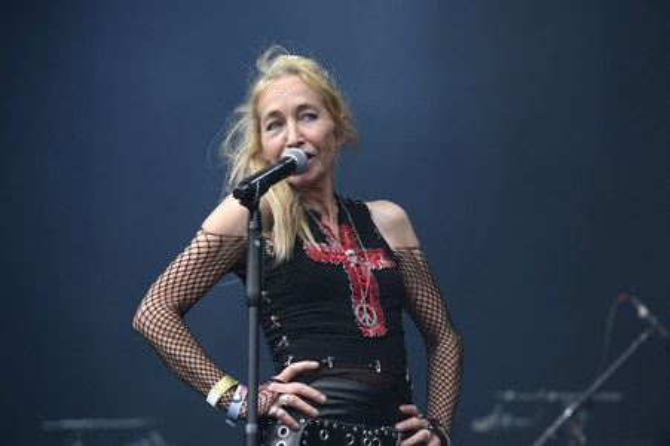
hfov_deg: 11.4
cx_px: 335
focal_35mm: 180
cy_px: 223
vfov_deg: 7.6
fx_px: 3347
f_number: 5
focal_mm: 180
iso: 320
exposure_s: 1/800
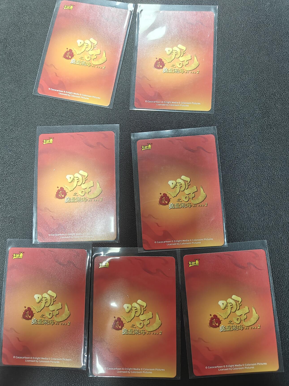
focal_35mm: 25
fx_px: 278
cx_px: 144
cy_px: 189
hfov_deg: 54.9
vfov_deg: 69.4
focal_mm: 5.59
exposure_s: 1/50
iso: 160
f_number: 1.8
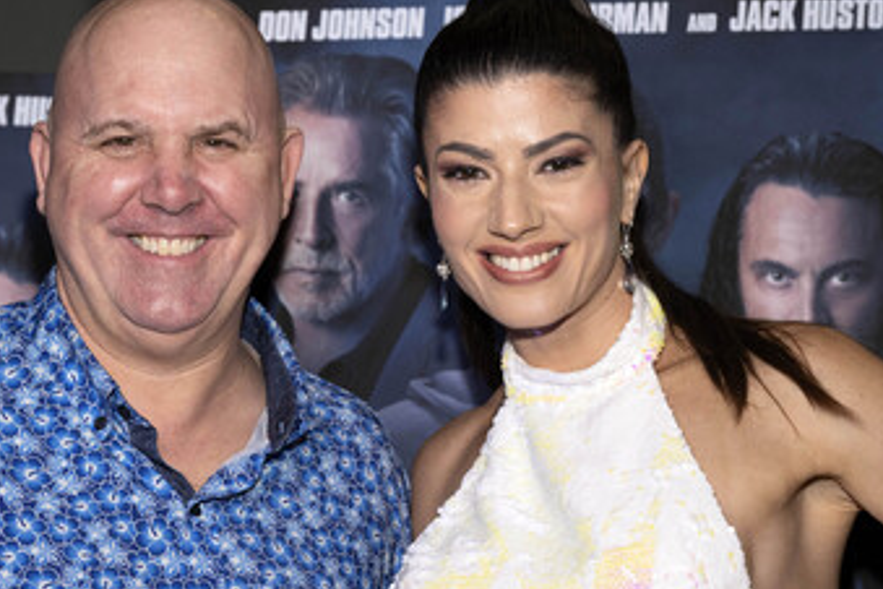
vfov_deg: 14.1
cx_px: 387
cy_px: 297
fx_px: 2379
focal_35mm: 97
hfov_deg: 21.0
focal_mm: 73
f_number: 5.6
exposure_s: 1/200
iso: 800
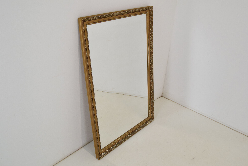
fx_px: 228
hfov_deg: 57.2
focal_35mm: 33
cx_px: 124
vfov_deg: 40.0
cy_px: 83
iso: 1600
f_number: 8
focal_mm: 22
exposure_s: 1/250
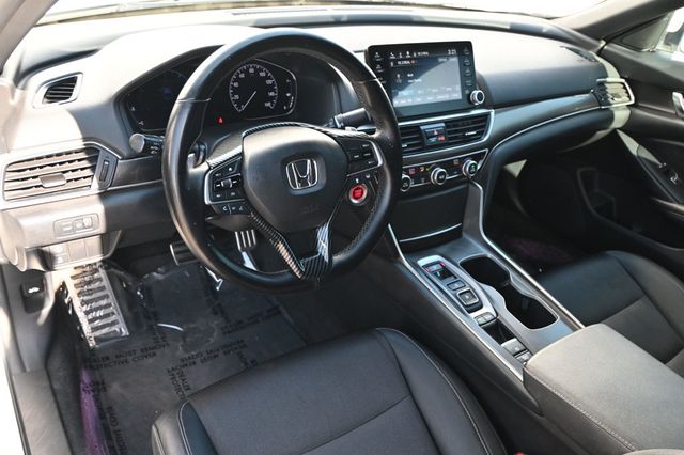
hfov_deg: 62.0
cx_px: 342
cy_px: 228
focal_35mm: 30
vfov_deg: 43.6
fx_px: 570
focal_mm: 20
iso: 500
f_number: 3.8
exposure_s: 1/125
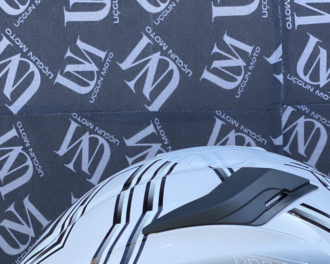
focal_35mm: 113
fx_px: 1104
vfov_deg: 13.3
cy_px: 309
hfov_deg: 17.0
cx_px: 227
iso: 20
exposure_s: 1/302
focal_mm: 6
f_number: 2
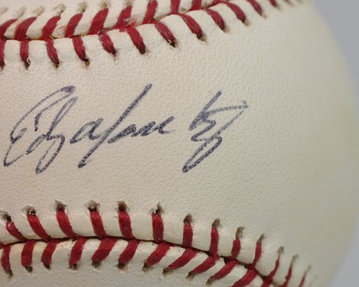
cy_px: 246
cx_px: 118
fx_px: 1966
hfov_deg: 10.4
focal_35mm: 185
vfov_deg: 8.3
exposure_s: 1/60
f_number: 4
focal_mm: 40
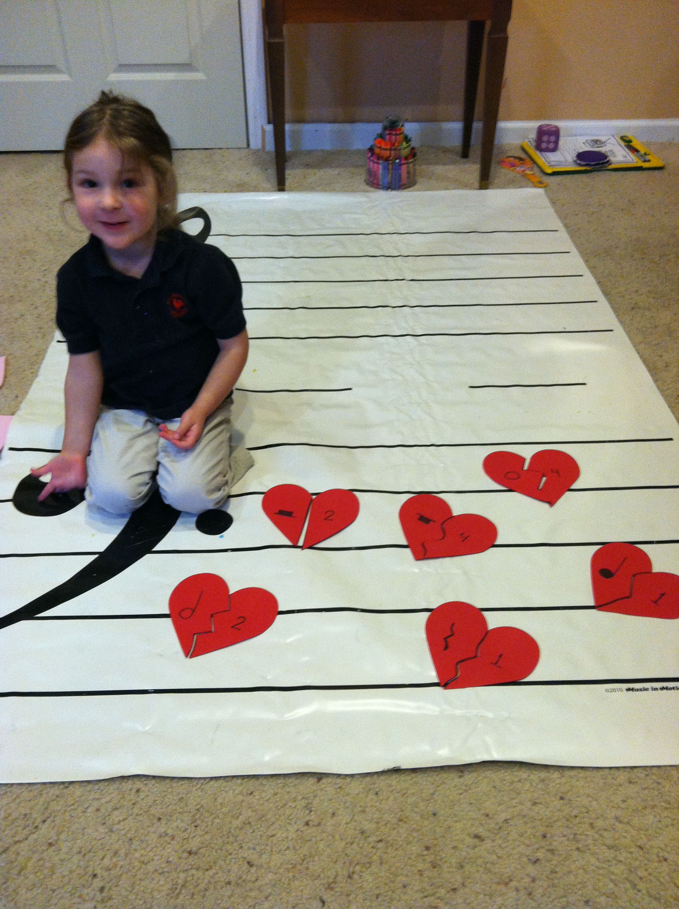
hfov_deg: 40.6
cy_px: 454
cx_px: 340
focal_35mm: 35
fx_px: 918
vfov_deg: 52.7
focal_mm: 3.85
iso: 200
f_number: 2.8
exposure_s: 1/15
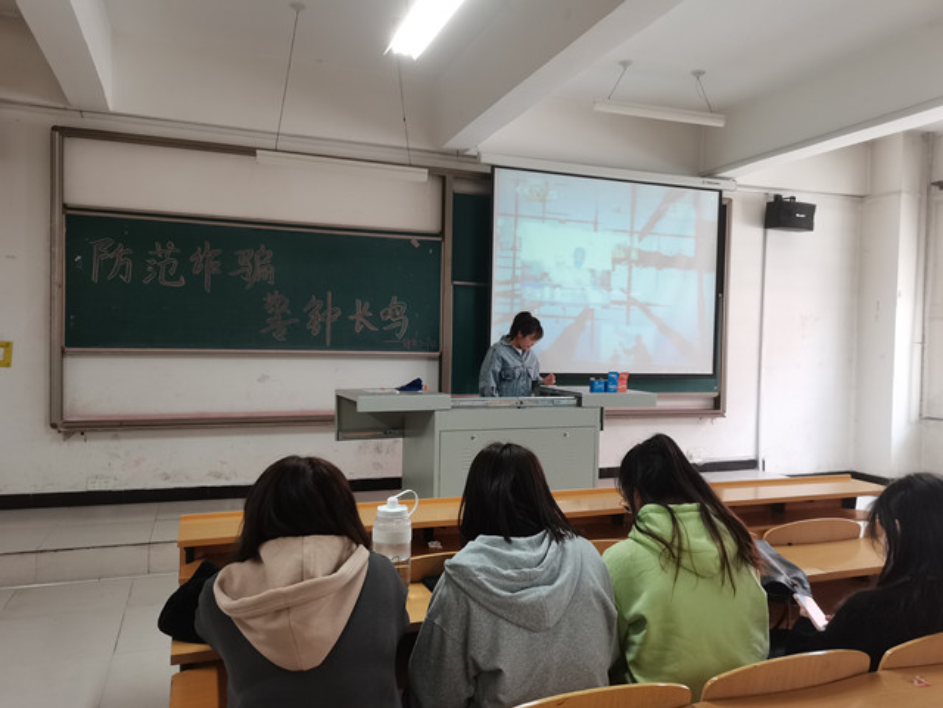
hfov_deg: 67.3
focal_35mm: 26
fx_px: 708
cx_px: 472
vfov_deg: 53.1
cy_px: 354
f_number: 1.8
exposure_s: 1/50
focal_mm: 5.58
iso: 250
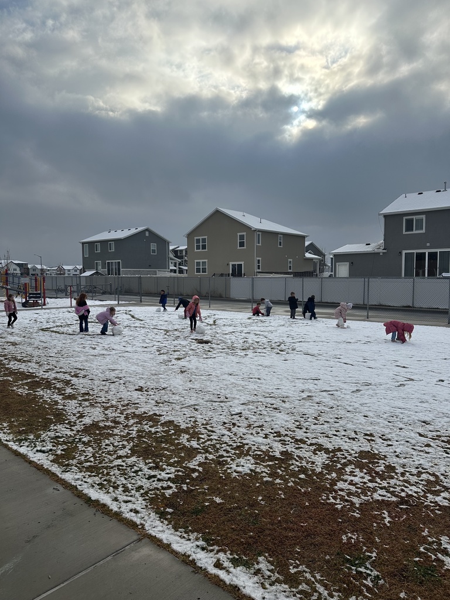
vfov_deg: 71.6
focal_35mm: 24
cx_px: 225
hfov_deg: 56.8
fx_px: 416
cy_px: 300
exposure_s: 1/9709
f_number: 1.78
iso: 80
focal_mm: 6.86
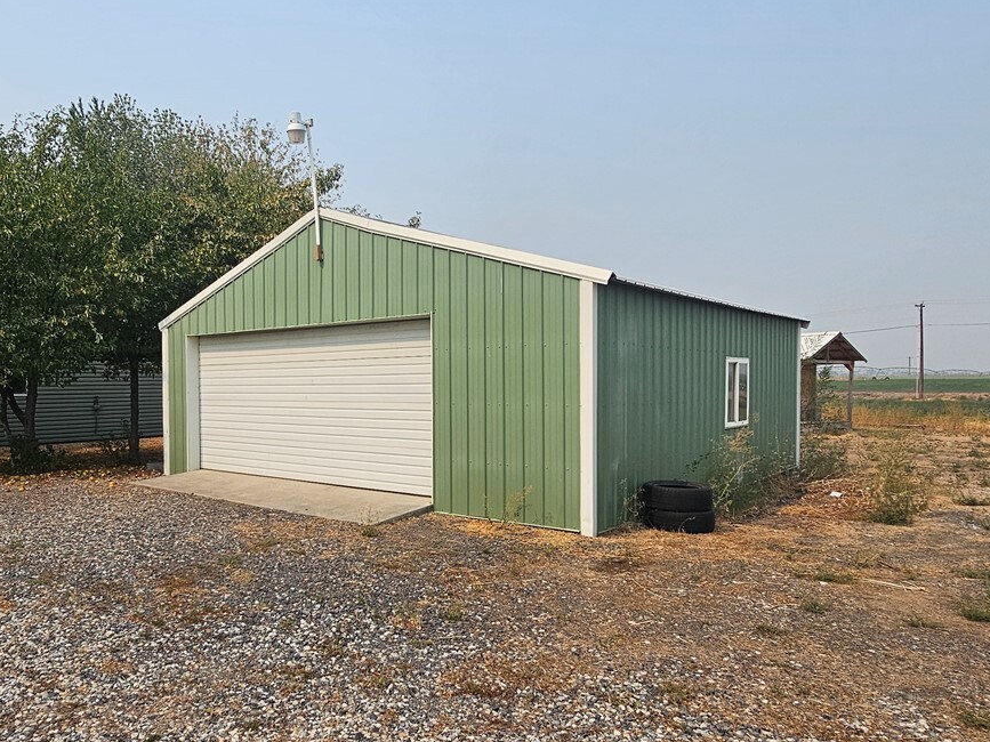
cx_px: 376
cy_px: 404
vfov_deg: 56.7
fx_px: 686
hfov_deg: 70.5
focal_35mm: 24
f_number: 2.2
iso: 50
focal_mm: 2.2
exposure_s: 1/3446
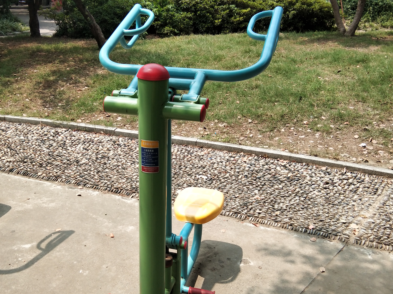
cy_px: 157
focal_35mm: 41
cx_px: 174
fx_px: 465
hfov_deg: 45.7
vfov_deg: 35.1
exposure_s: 1/606
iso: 50
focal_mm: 3.69
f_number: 2.2
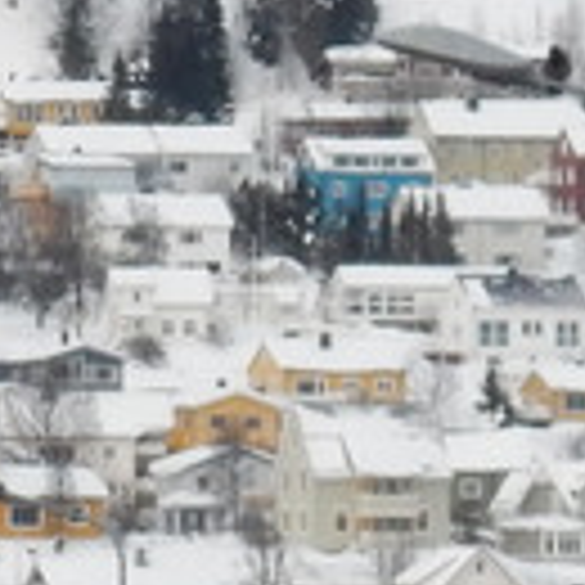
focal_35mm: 719
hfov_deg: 2.4
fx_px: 13747
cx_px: 583
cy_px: 279
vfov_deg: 2.4
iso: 400
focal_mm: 17.6
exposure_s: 1/160
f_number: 5.3
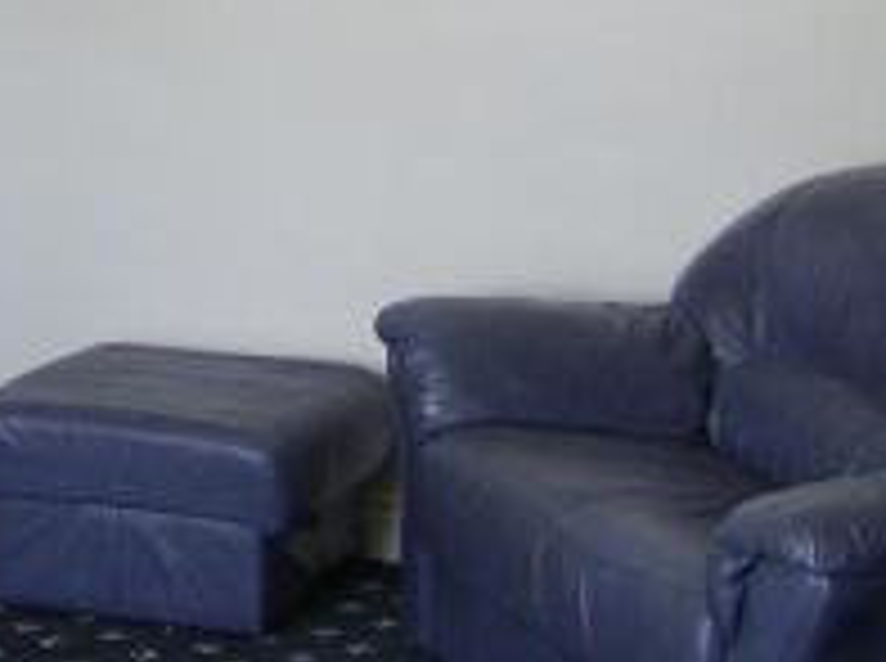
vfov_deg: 13.7
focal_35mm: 107
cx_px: 45
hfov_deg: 18.0
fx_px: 2734
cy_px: 169
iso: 180
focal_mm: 6
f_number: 2.8
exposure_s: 1/64
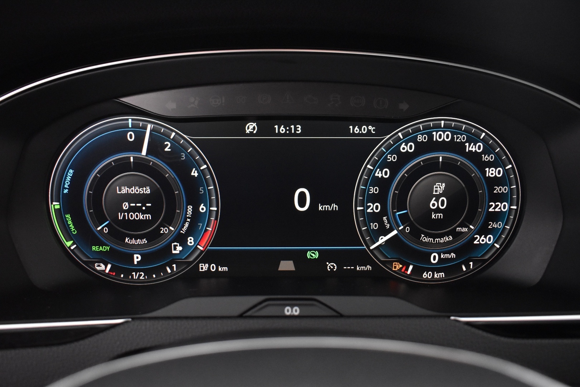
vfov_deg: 40.0
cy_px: 194
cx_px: 290
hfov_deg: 57.2
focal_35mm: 33
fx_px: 532
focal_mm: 22
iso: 3200
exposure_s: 1/25
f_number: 3.8
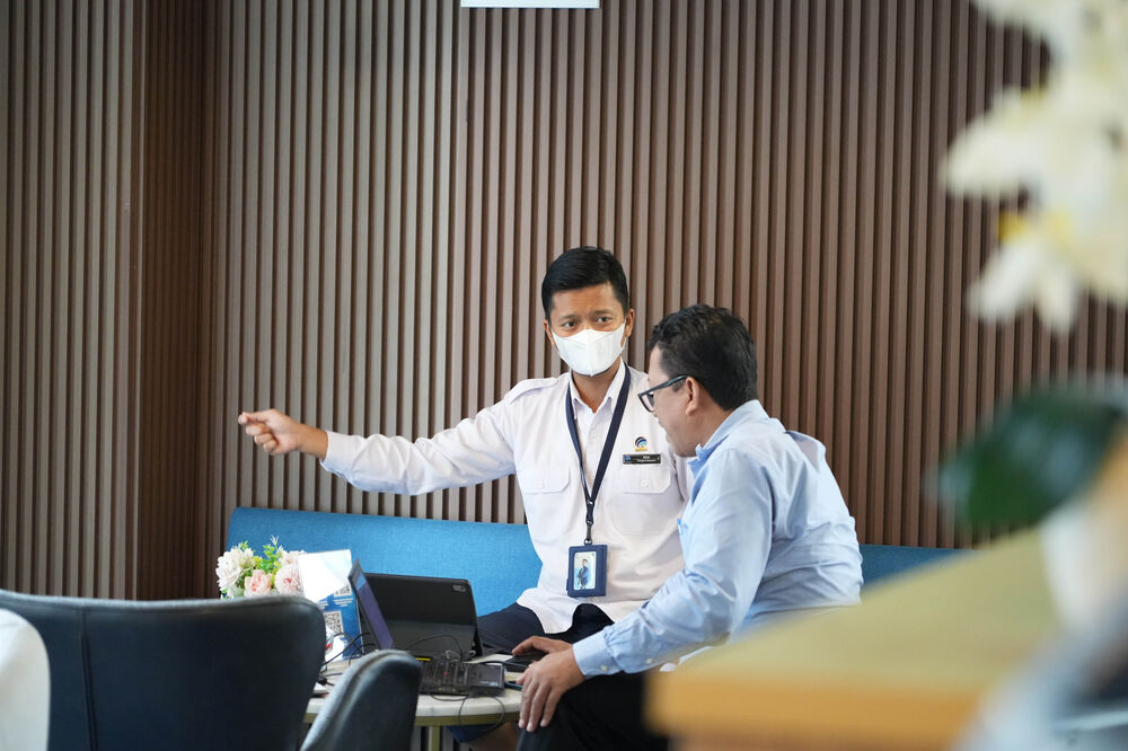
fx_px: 3289
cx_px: 564
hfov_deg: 19.5
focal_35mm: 105
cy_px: 376
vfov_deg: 13.0
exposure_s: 1/160
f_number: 4
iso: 8000
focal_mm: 105
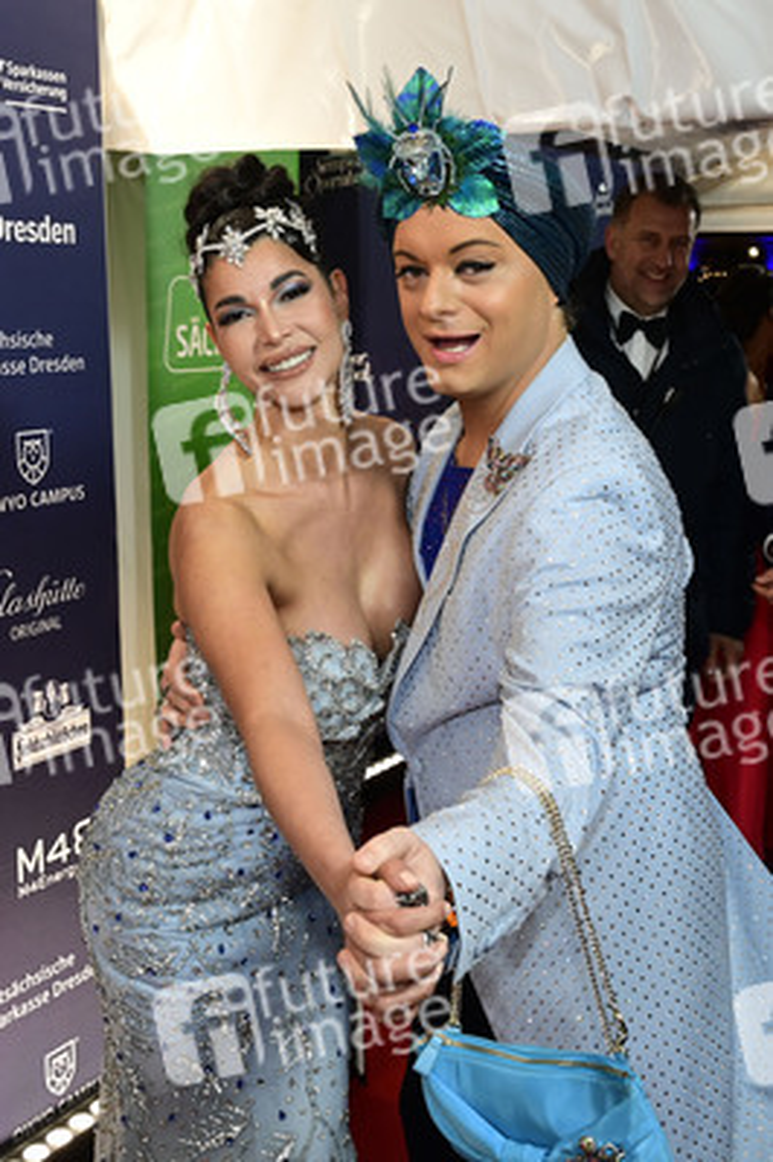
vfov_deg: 63.7
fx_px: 936
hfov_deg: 44.9
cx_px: 386
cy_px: 581
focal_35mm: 29
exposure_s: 1/200
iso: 1250
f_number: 6.3
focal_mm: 29
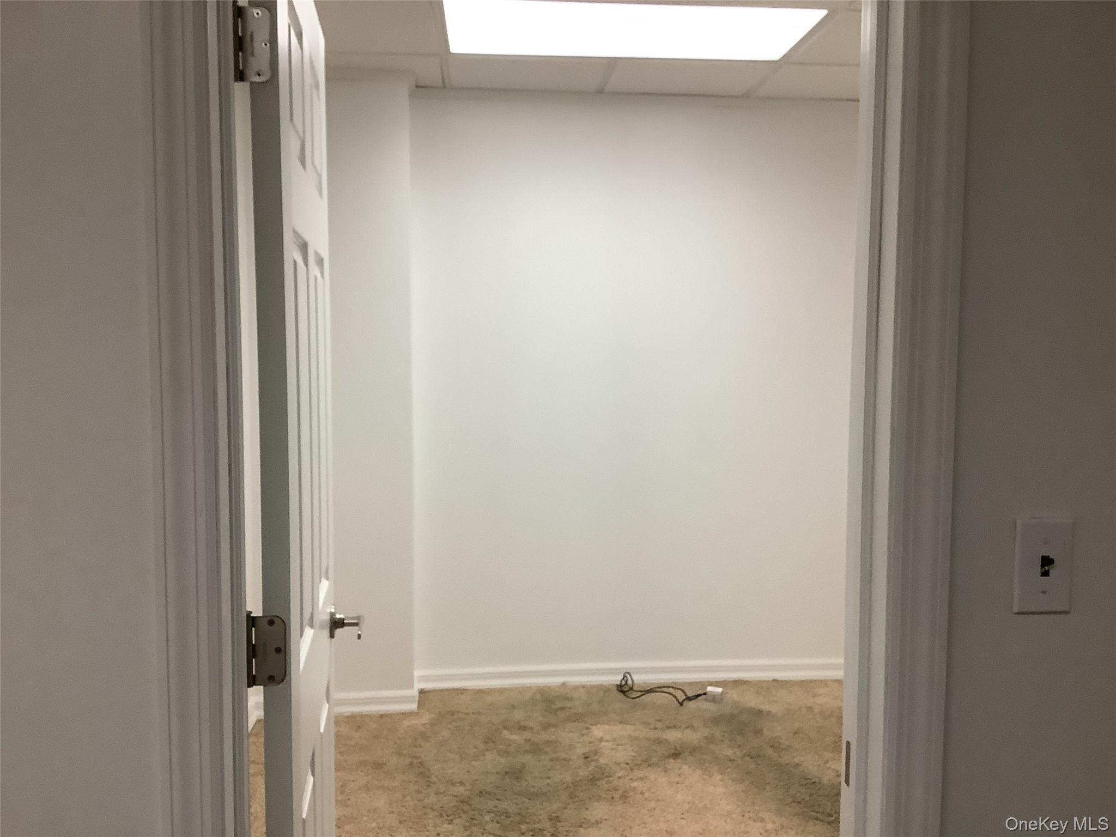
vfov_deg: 45.4
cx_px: 558
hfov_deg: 58.4
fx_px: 999
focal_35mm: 31
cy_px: 418
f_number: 2.4
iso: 125
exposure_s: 1/60
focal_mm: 3.3
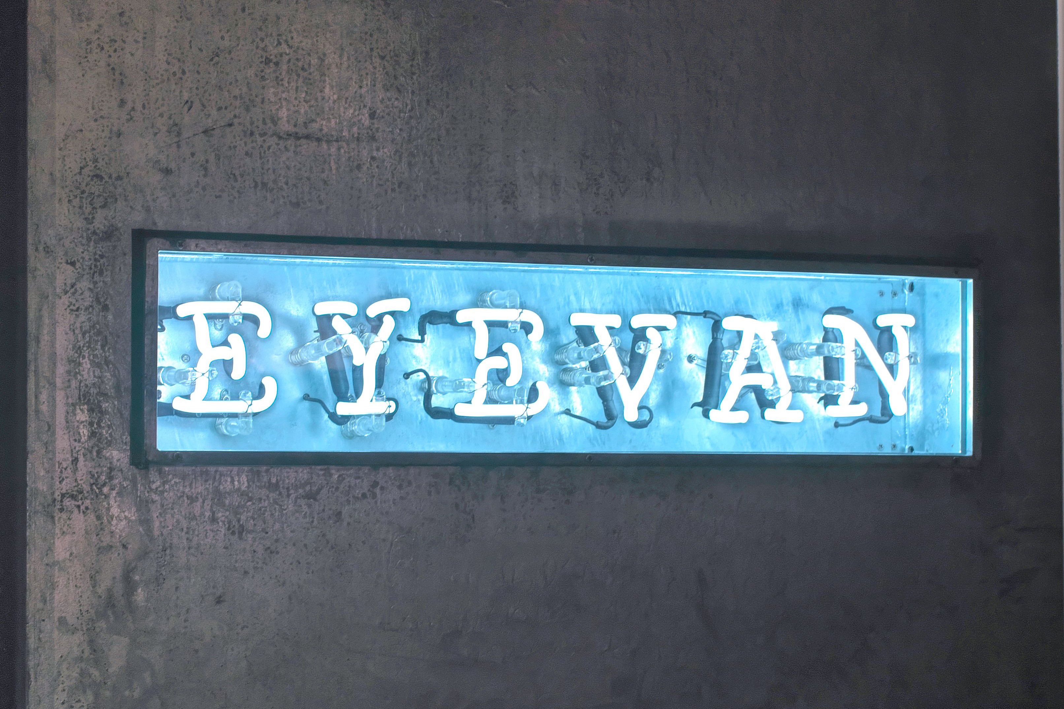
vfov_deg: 29.9
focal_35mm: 45
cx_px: 532
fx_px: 1330
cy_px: 354
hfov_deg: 43.6
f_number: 8
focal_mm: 30
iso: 100
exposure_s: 1/10
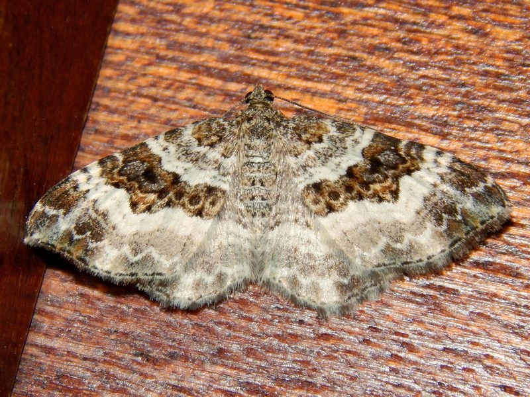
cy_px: 198
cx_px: 265
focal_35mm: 184
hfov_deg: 10.7
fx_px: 2817
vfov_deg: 8.1
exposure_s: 1/30
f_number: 10.5
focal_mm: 32.8
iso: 200
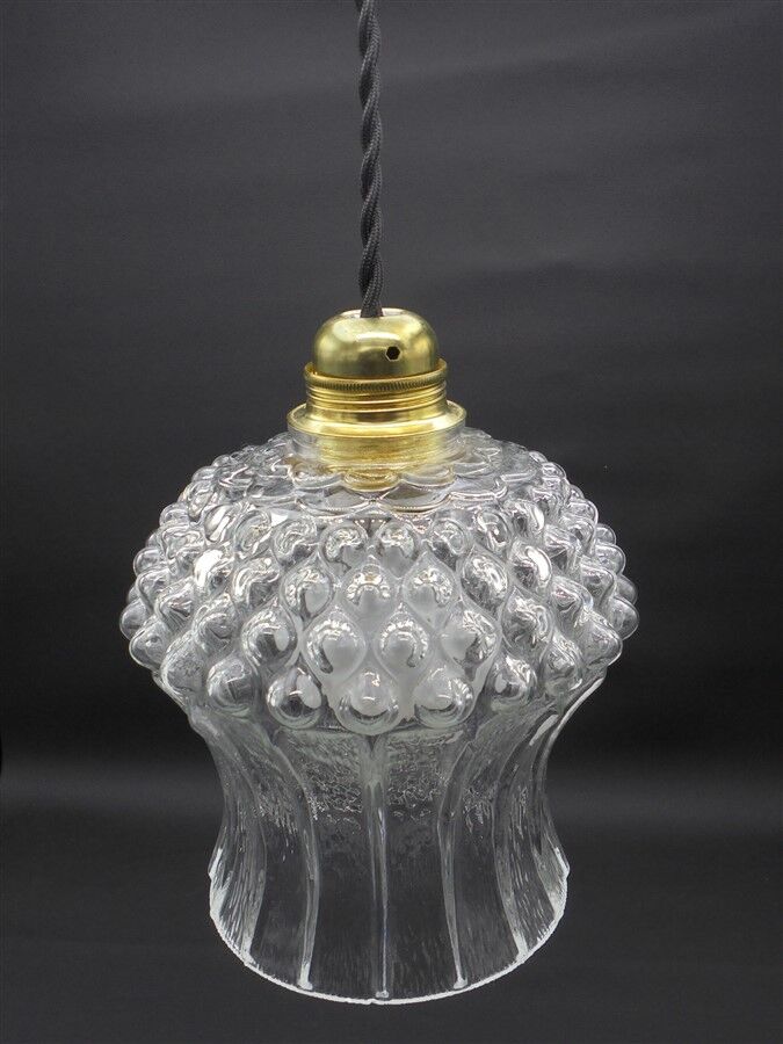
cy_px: 522
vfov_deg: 49.0
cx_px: 392
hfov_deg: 37.7
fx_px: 1146
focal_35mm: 38
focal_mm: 6.9
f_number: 4.2
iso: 100
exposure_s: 1/100
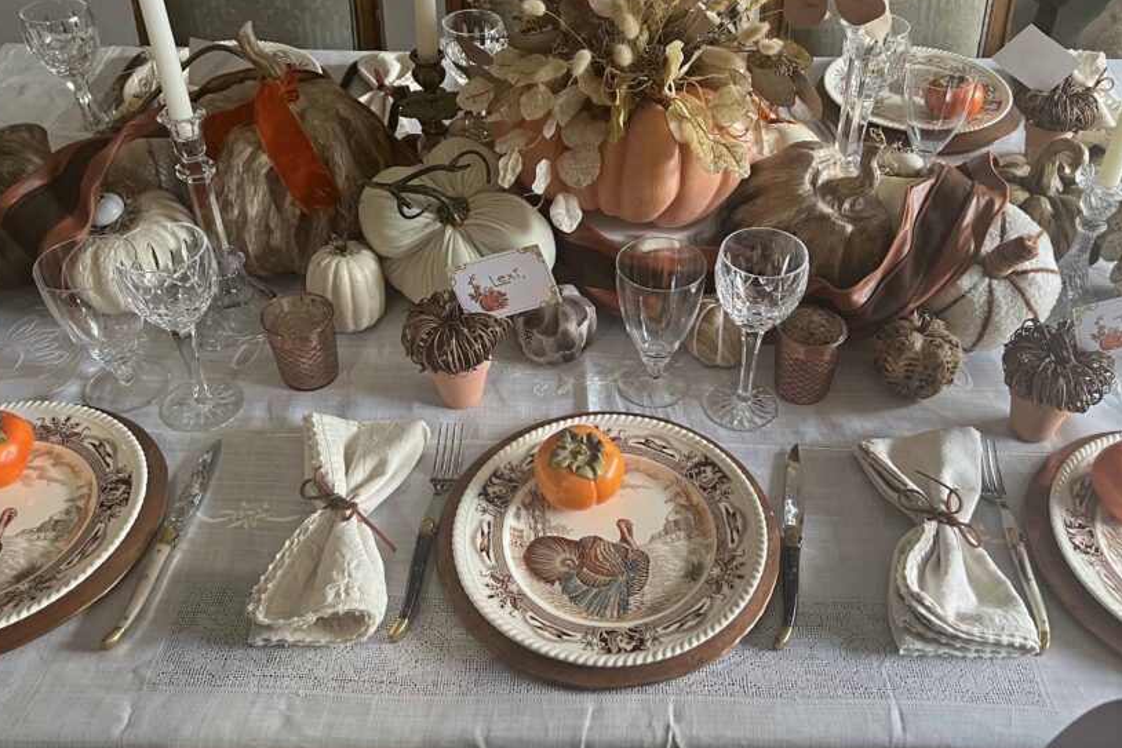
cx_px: 620
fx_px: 1060
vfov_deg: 38.7
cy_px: 296
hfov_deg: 55.7
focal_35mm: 34
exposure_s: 1/60
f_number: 1.5
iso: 250
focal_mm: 5.7
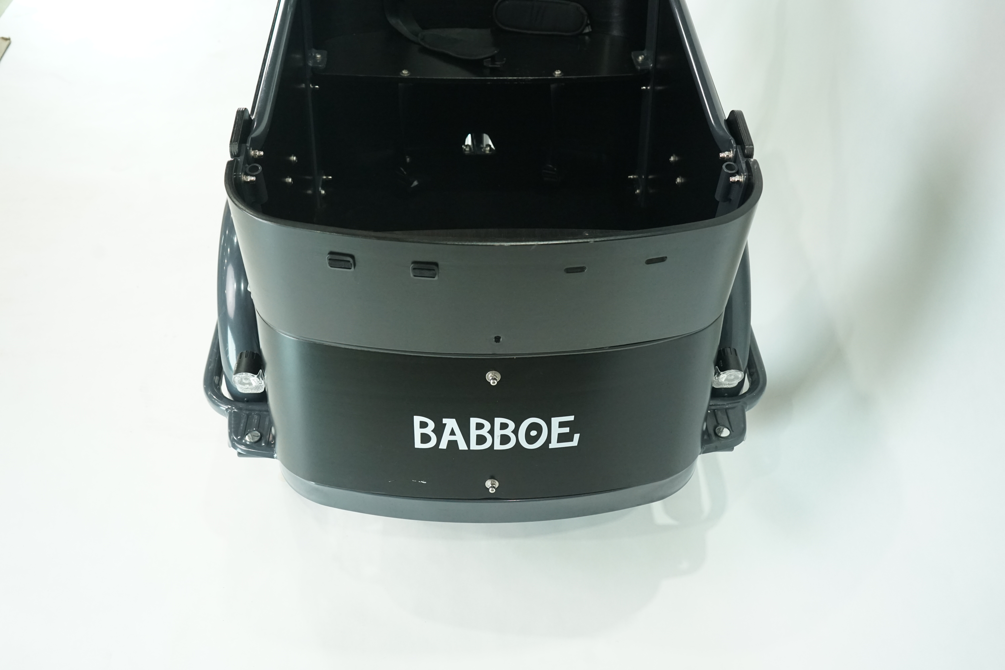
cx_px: 502
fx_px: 1005
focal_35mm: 36
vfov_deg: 36.9
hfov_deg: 53.1
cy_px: 335
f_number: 5.6
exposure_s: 1/200
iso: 2500
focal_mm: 36
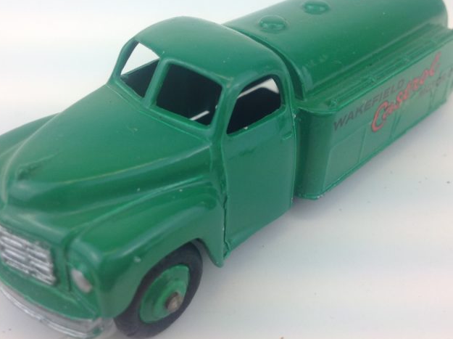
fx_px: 562
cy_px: 134
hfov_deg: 43.9
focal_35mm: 43
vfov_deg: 33.4
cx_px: 233
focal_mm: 4.28
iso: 50
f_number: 2.4
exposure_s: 1/208
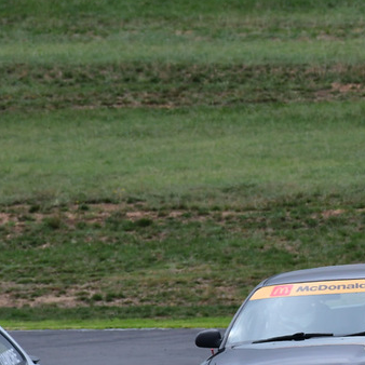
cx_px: 378
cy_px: 247
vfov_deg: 1.2
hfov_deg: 1.2
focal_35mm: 1509
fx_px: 18002
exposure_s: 1/640
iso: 640
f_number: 13
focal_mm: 500
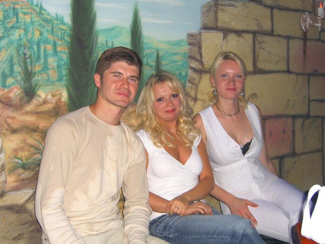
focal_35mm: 46
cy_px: 122
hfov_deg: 41.2
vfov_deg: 31.5
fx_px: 432
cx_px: 162
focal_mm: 9.5
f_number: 3.1
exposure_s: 1/60
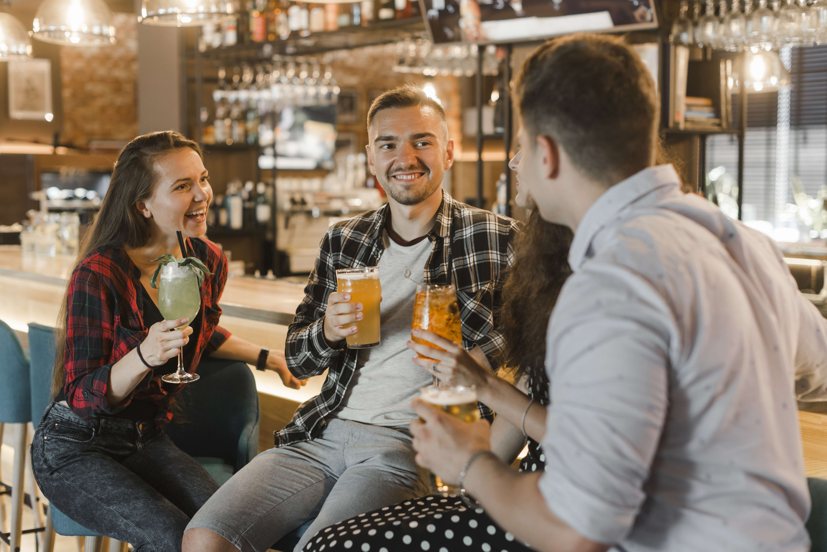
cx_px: 414
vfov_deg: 27.0
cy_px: 276
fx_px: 1149
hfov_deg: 39.6
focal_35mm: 50
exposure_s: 1/80
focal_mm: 50
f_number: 2.5
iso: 640
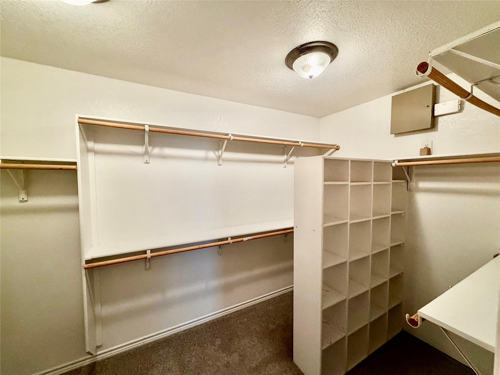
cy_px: 188
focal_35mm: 14
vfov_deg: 85.7
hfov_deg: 102.1
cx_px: 250
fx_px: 202
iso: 320
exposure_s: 1/60
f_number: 2.2
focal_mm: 2.22
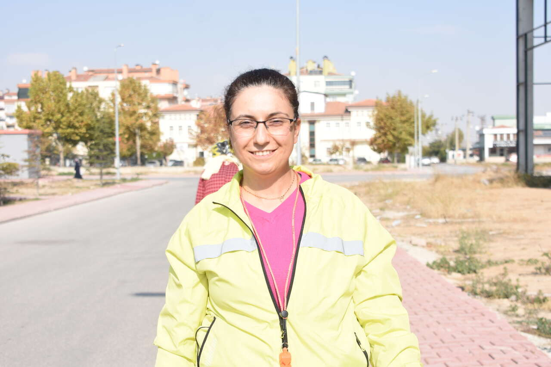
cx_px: 276
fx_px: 918
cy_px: 184
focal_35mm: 60
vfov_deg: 22.6
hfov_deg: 33.4
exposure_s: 1/320
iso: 100
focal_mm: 40
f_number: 5.6
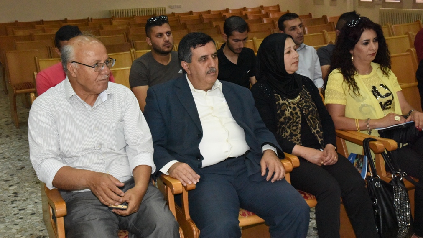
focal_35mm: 53
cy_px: 106
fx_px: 594
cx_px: 211
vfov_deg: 22.6
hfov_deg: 39.2
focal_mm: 50
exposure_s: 1/250
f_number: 14
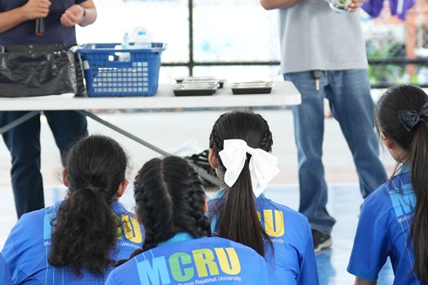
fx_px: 2543
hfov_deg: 9.6
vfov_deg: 6.4
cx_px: 180
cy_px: 117
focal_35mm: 214
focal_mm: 70
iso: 640
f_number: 2.8
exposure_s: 1/160
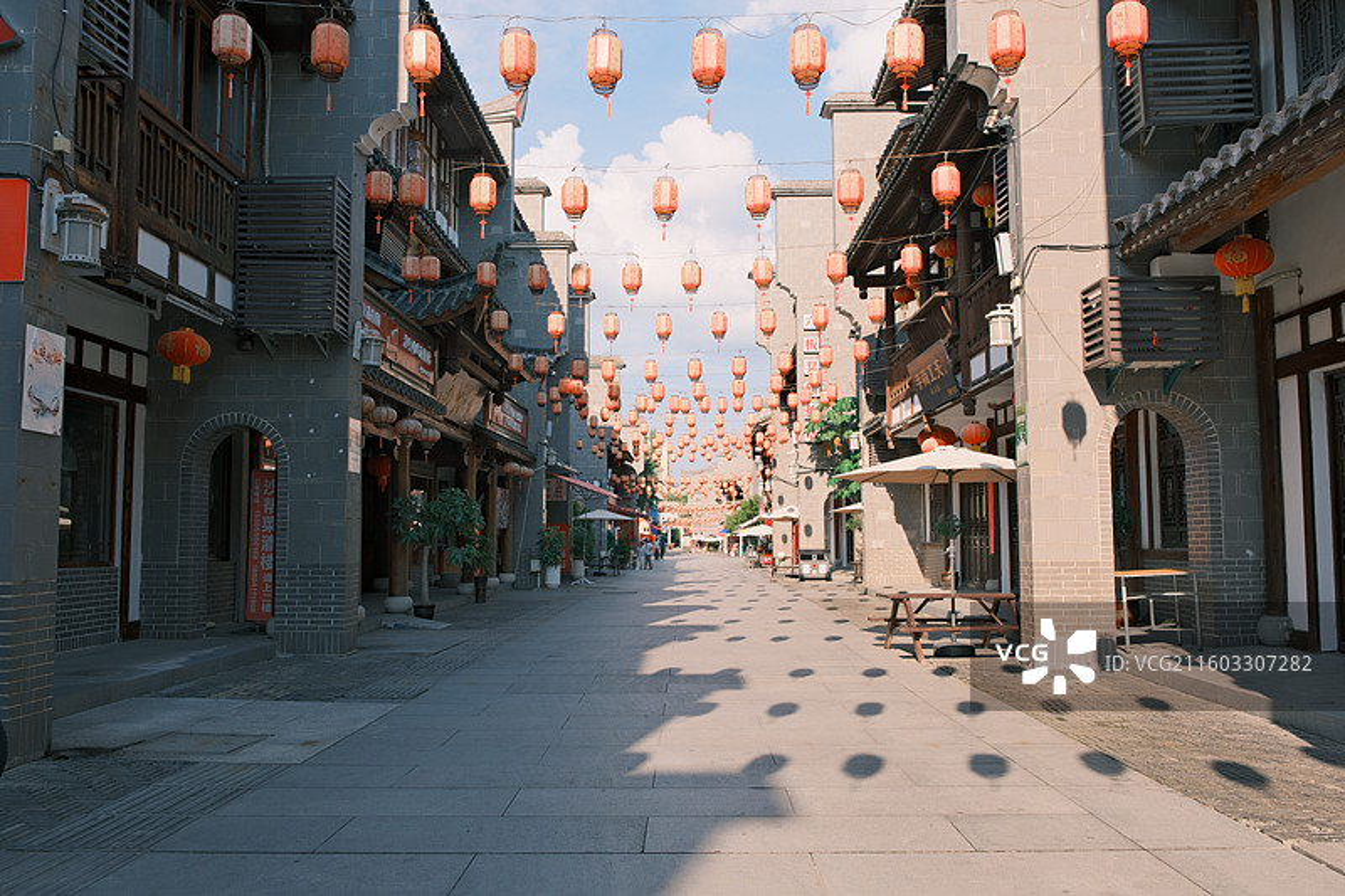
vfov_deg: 46.4
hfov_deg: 65.5
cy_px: 448
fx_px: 1046
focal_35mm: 28
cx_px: 672
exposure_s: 1/450
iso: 200
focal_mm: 18.7
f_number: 4.5
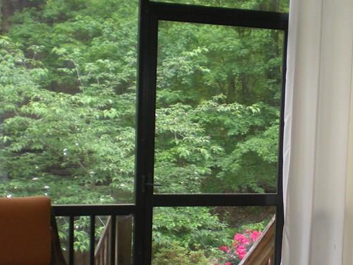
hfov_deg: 25.1
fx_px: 785
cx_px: 259
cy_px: 189
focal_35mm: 77
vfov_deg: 19.1
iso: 130
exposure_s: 1/42.5
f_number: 3.1
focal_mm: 6.3
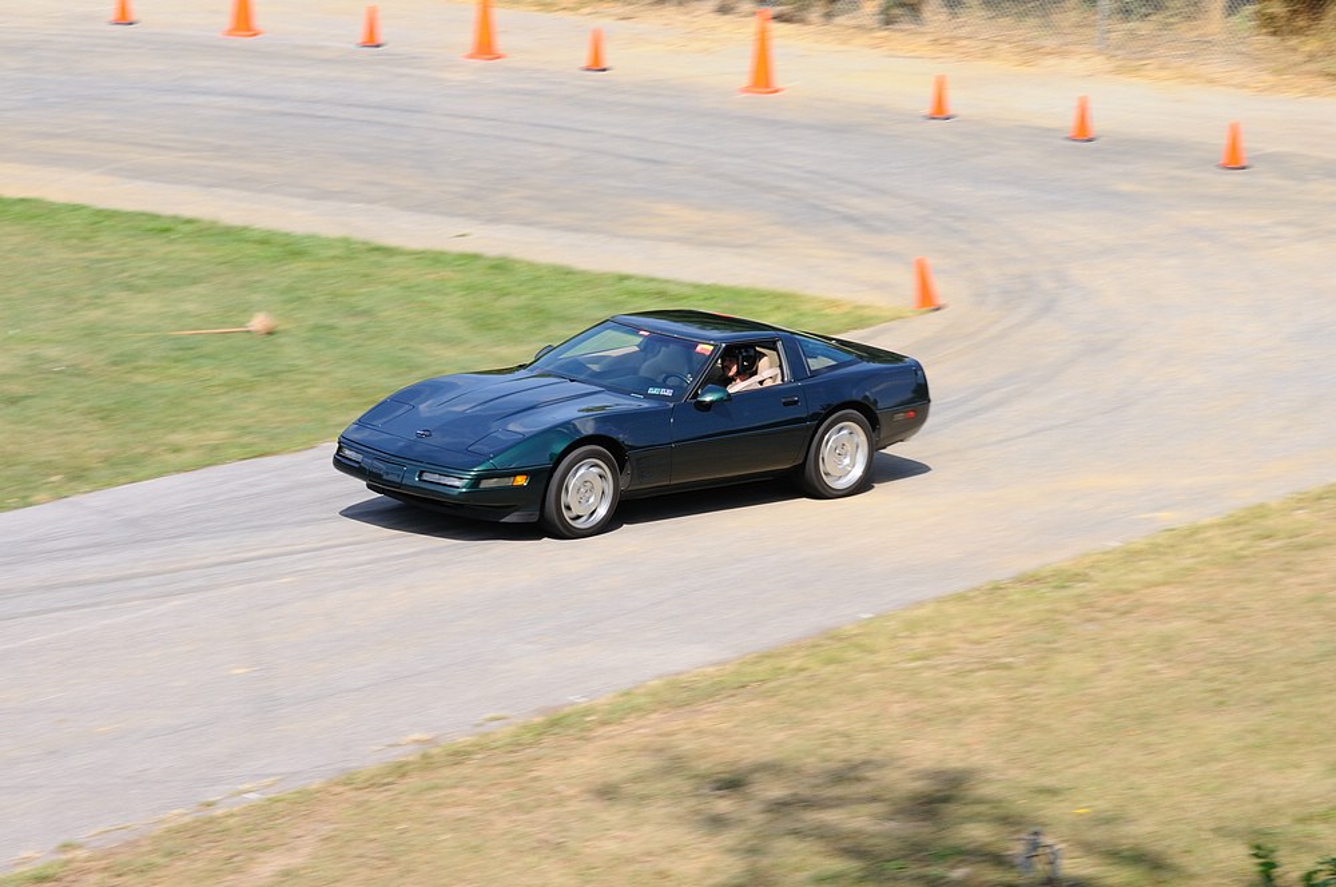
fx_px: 5559
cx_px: 668
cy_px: 444
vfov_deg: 9.1
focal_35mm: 150
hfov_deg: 13.7
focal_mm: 100
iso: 200
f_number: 16
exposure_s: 1/100
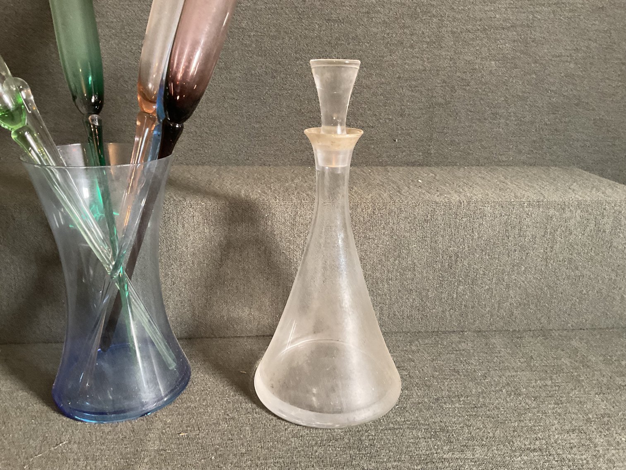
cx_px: 313
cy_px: 235
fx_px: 524
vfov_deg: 48.2
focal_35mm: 29
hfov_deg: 61.7
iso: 250
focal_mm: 3
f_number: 1.8
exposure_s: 1/60
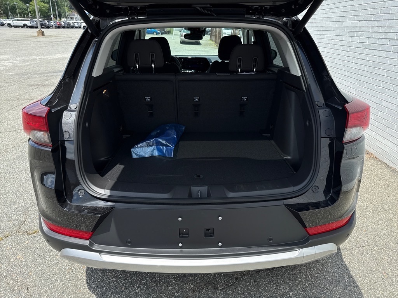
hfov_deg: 71.6
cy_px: 149
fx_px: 276
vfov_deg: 56.8
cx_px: 199
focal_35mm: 24
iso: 80
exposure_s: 1/3759
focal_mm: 6.76
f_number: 1.78
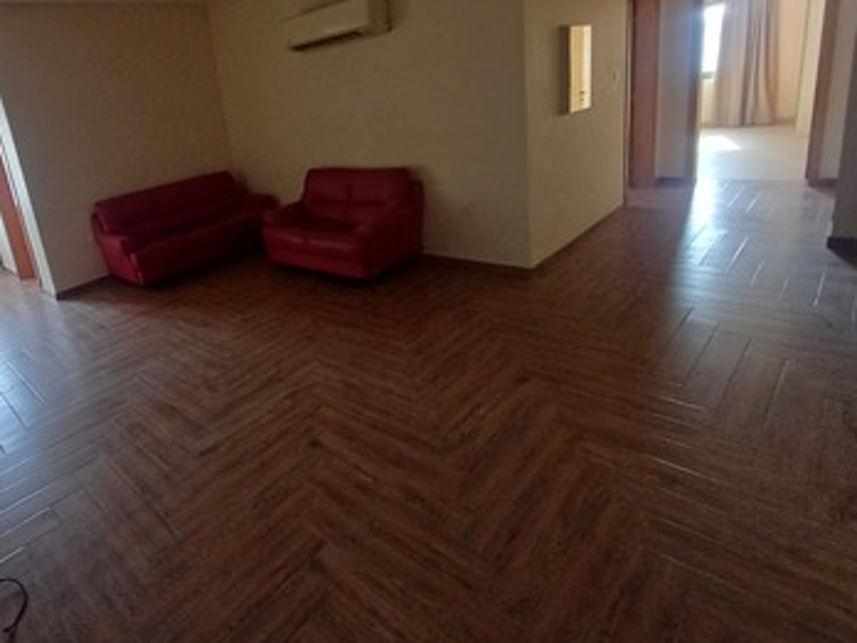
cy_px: 245
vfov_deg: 62.7
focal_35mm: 21
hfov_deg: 76.9
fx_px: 520
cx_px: 299
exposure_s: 1/25
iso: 200
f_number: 2.2
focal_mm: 1.64
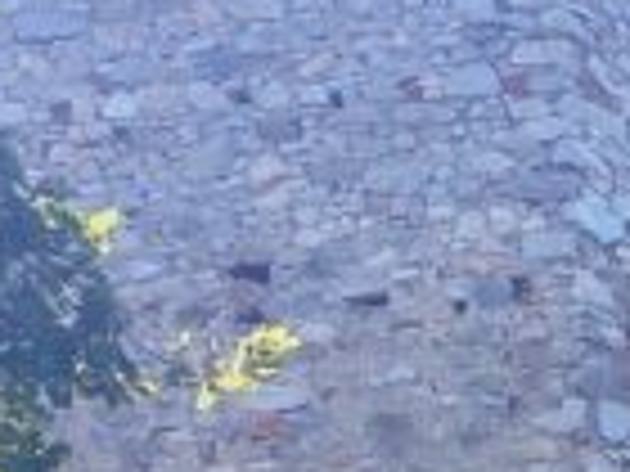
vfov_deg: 7.7
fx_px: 3331
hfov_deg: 9.8
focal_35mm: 183
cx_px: 1386
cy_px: 962
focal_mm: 4.74
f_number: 1.79
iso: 112
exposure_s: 1/1350
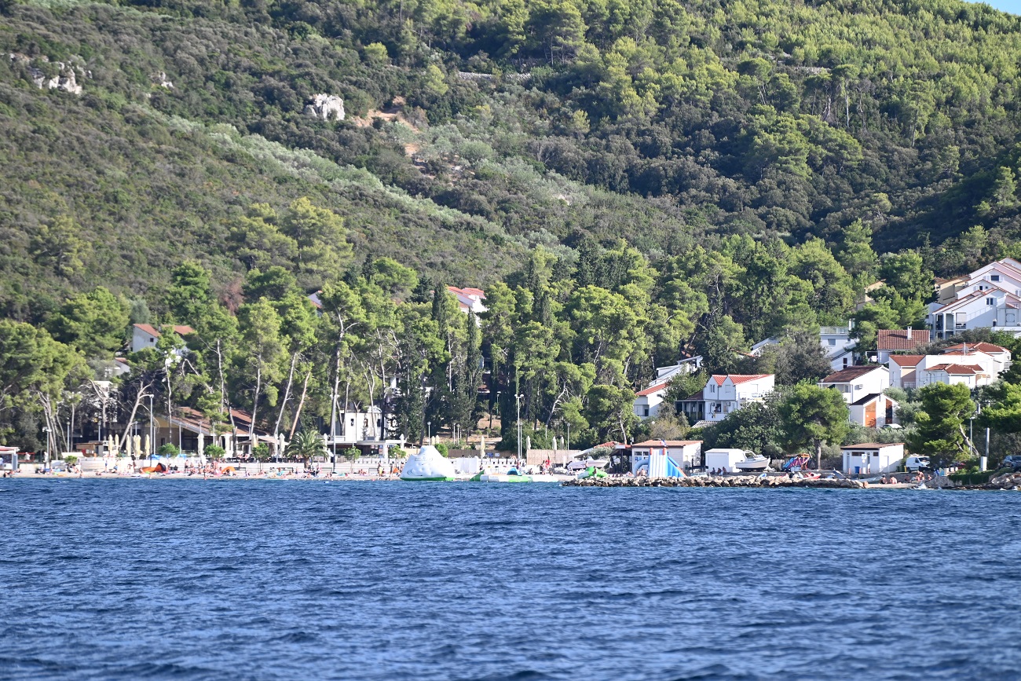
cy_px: 340
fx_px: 7658
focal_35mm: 270
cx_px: 510
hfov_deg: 7.6
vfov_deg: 5.1
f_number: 5.6
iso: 400
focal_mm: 270
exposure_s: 1/1000
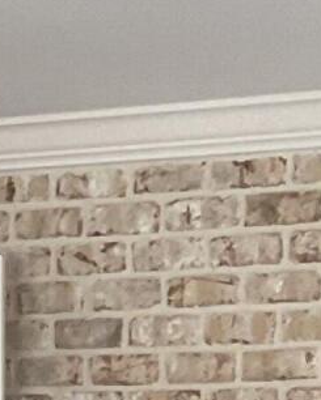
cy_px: 1298
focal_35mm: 185
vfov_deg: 8.4
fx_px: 2196
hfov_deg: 8.4
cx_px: 166
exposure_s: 1/60
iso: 125
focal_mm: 3
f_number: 1.8
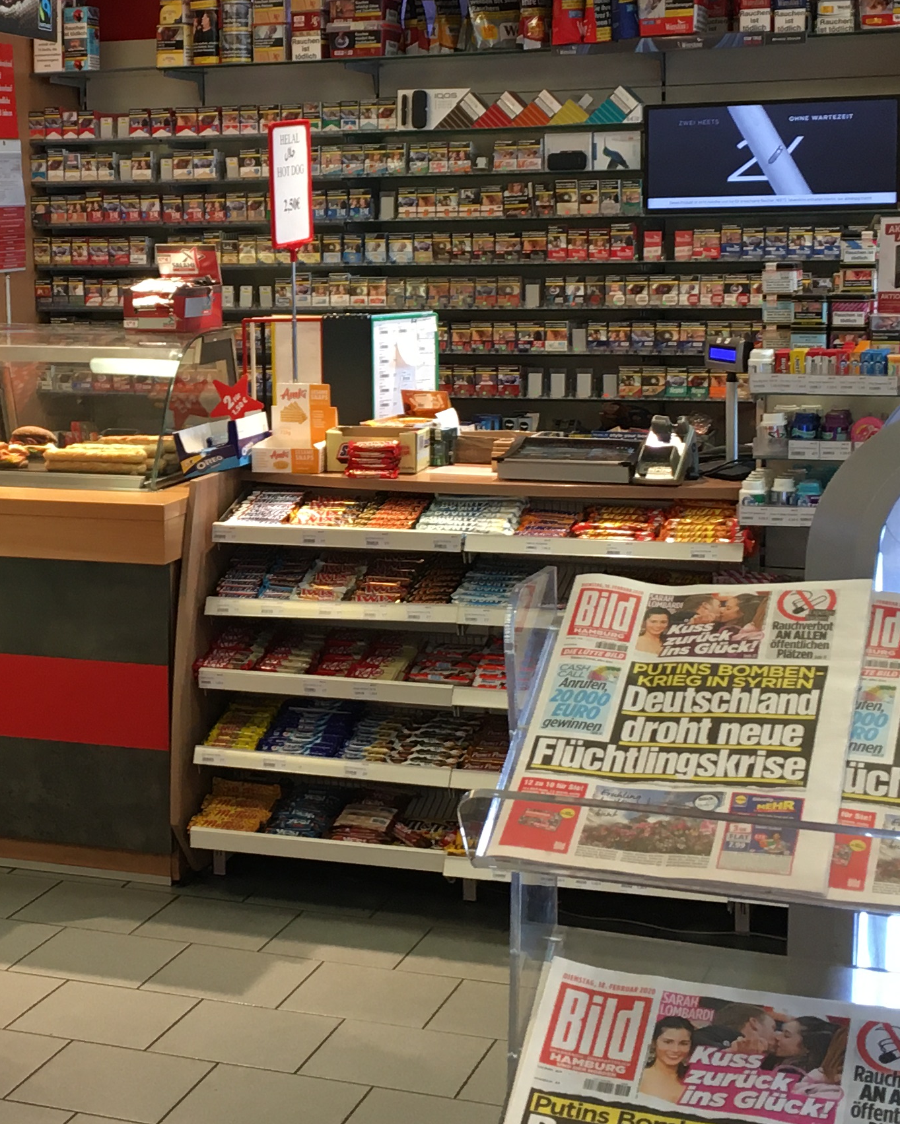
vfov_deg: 28.2
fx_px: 2230
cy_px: 443
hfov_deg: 22.3
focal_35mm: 67
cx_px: 97
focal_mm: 4.15
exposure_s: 1/33
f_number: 2.2
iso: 64
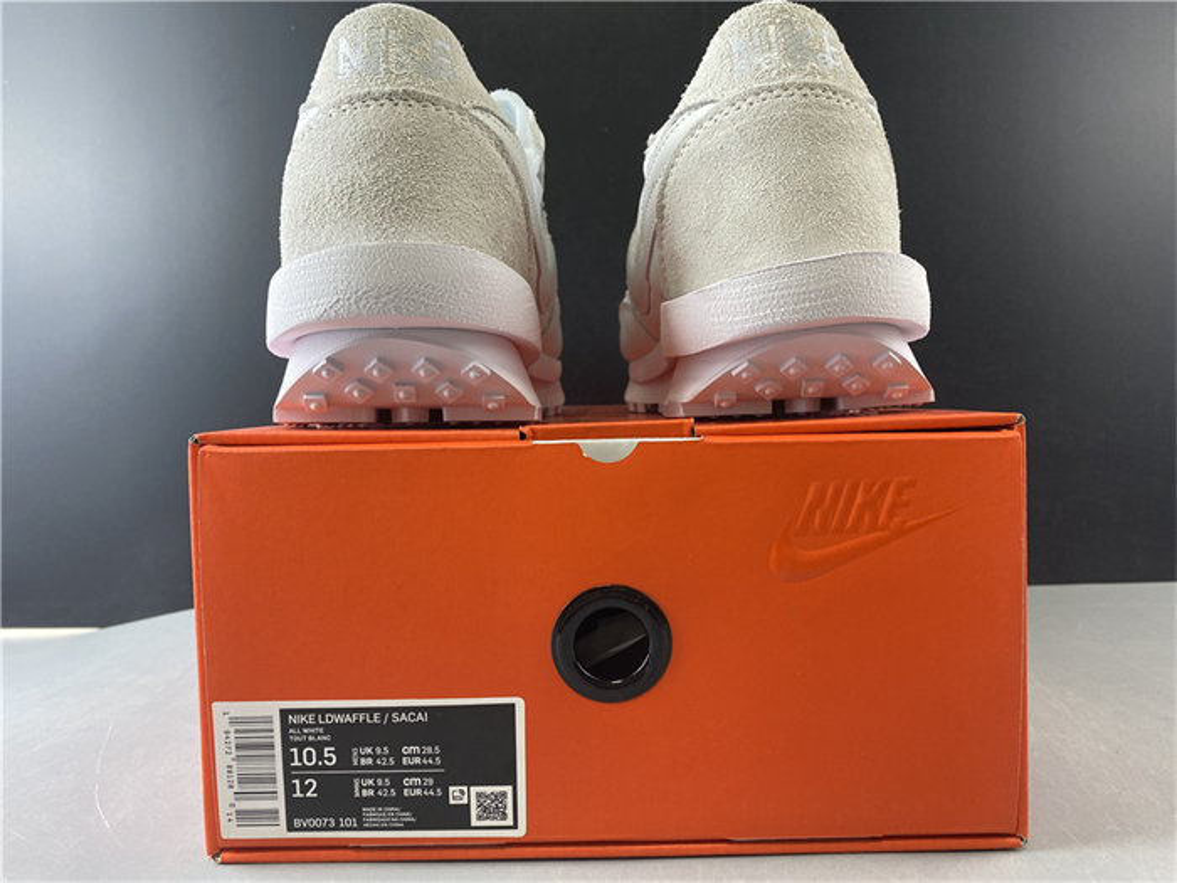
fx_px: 884
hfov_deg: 67.3
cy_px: 442
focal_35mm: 26
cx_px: 588
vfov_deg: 53.1
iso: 80
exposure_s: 1/50
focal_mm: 4.25
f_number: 1.8
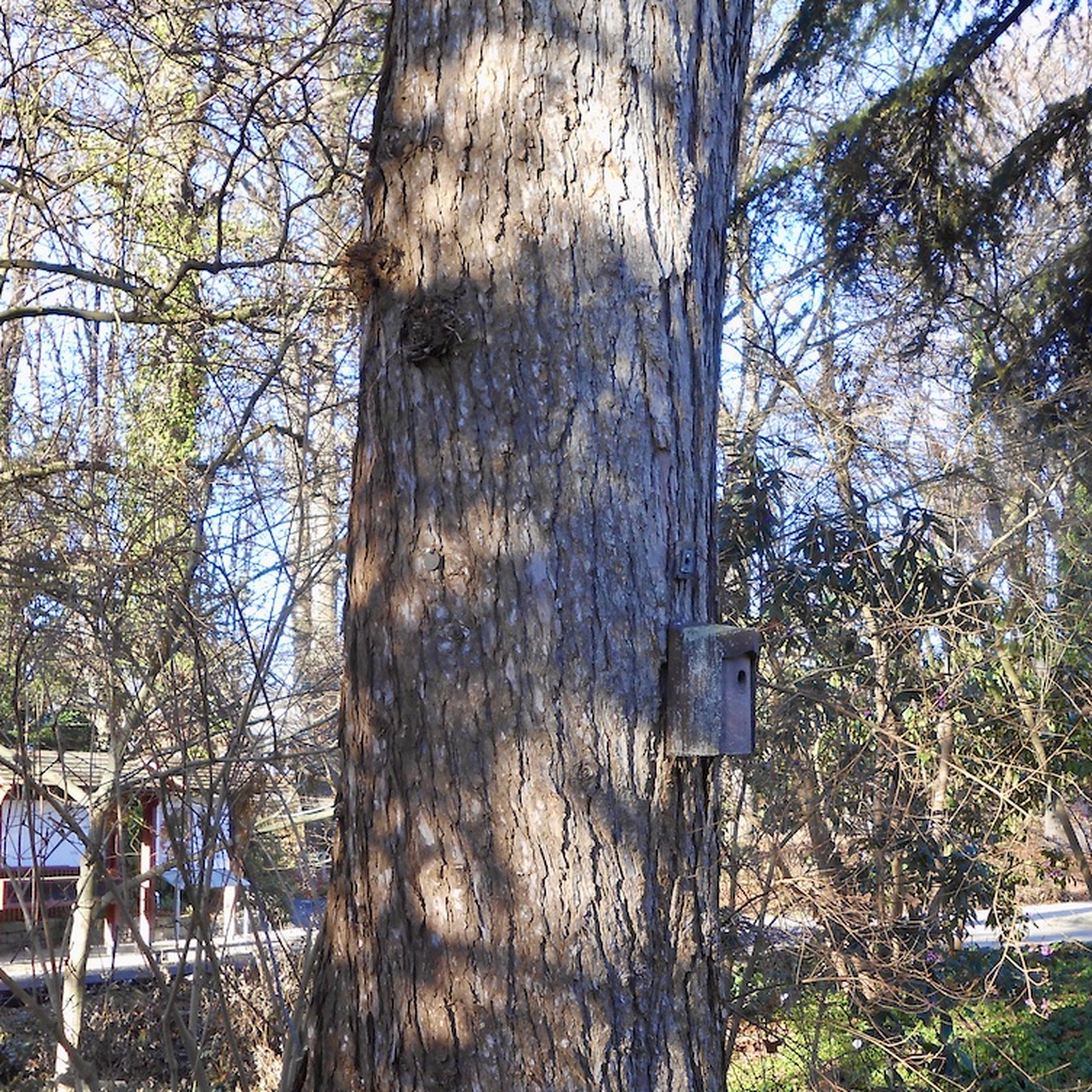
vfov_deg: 40.8
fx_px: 1463
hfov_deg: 40.9
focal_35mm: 41
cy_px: 648
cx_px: 541
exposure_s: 1/50
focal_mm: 6
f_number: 3.9
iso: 80
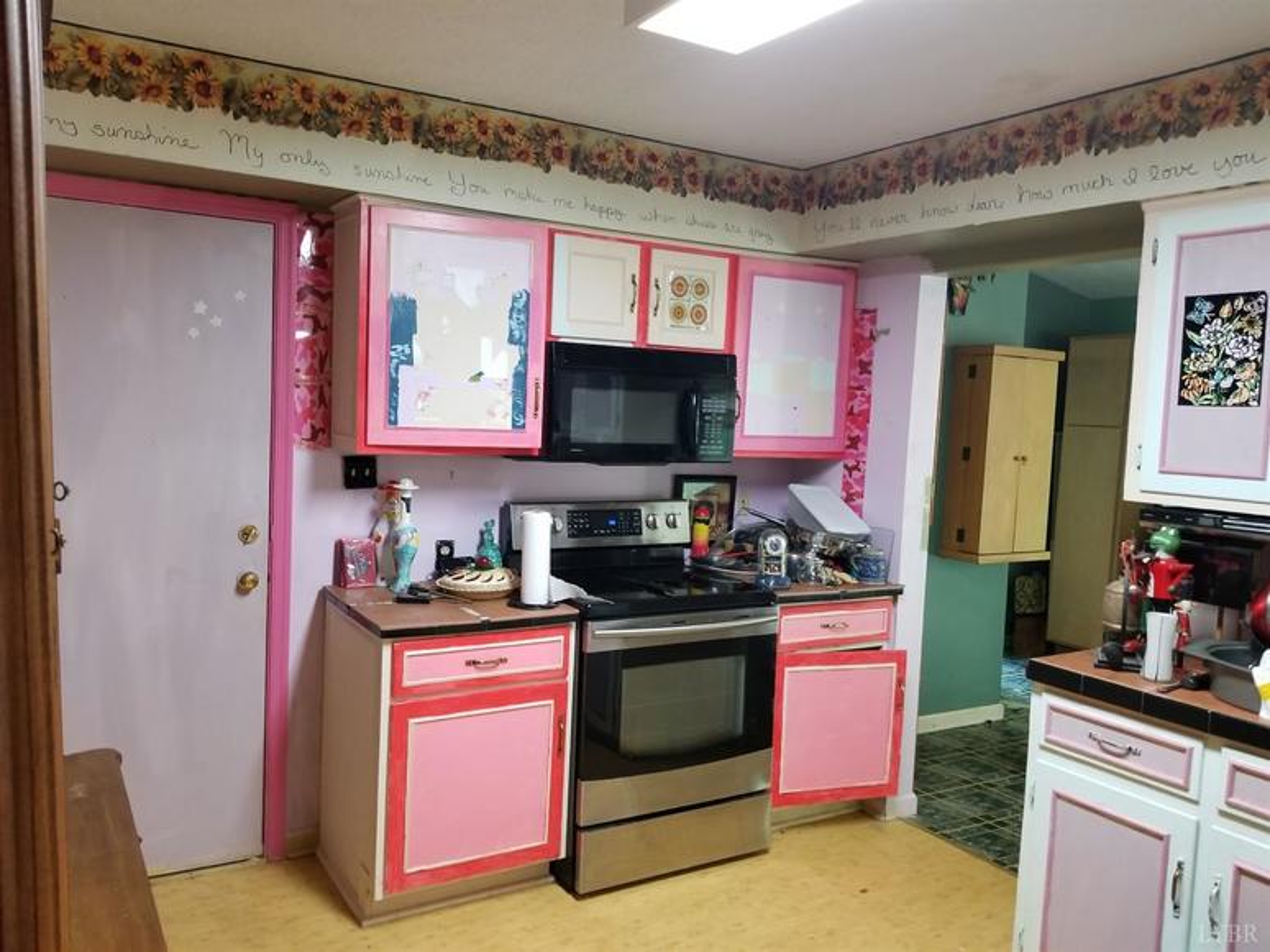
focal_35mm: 26
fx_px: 954
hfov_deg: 67.3
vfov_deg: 53.0
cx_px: 635
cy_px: 476
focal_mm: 4.25
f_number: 1.7
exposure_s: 1/20
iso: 250
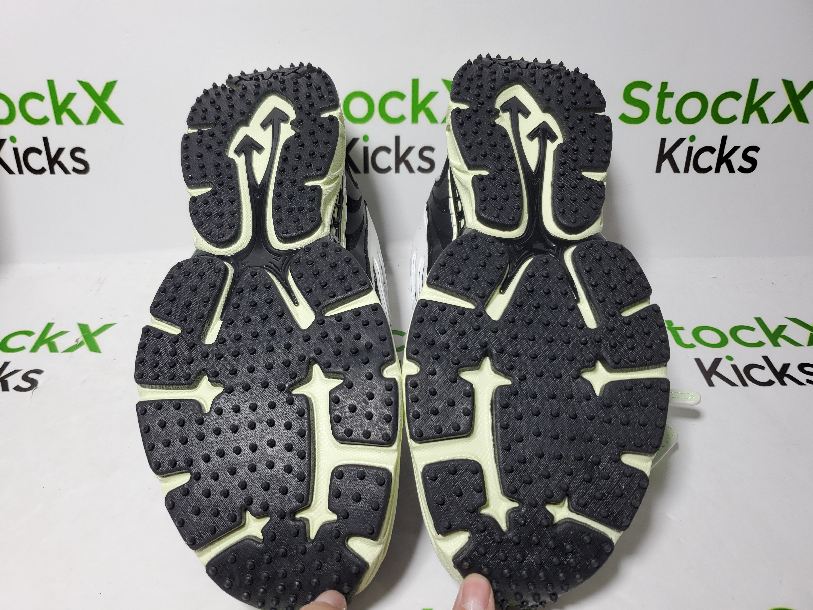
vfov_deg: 53.1
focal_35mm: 26
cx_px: 406
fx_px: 611
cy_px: 305
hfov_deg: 67.3
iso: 50
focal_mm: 4.3
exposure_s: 1/343
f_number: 1.5
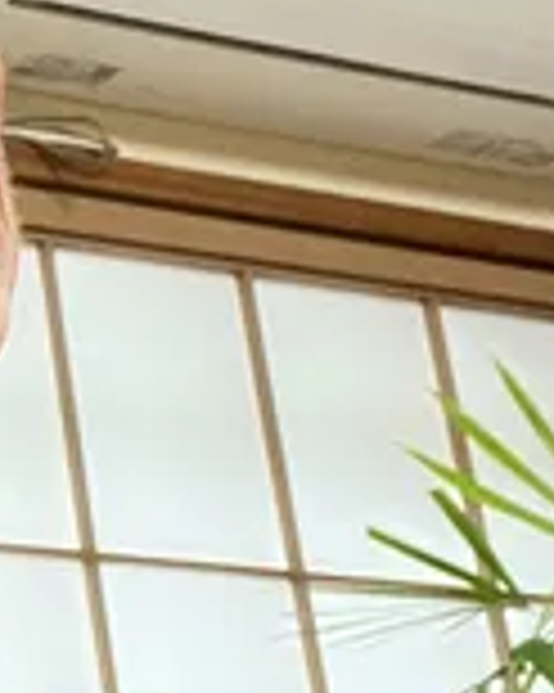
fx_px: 2339
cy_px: 306
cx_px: -455
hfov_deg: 12.3
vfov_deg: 16.9
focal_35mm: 114
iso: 400
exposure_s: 1/40
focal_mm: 2.71
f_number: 2.2
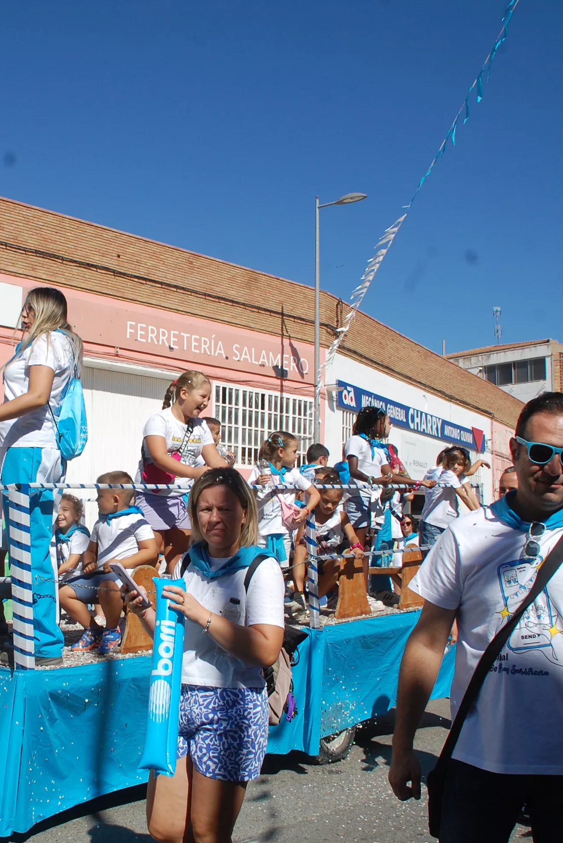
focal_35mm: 41
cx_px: 110
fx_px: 961
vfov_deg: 47.4
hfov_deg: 31.8
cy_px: 426
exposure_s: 1/500
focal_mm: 18
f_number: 11
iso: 200
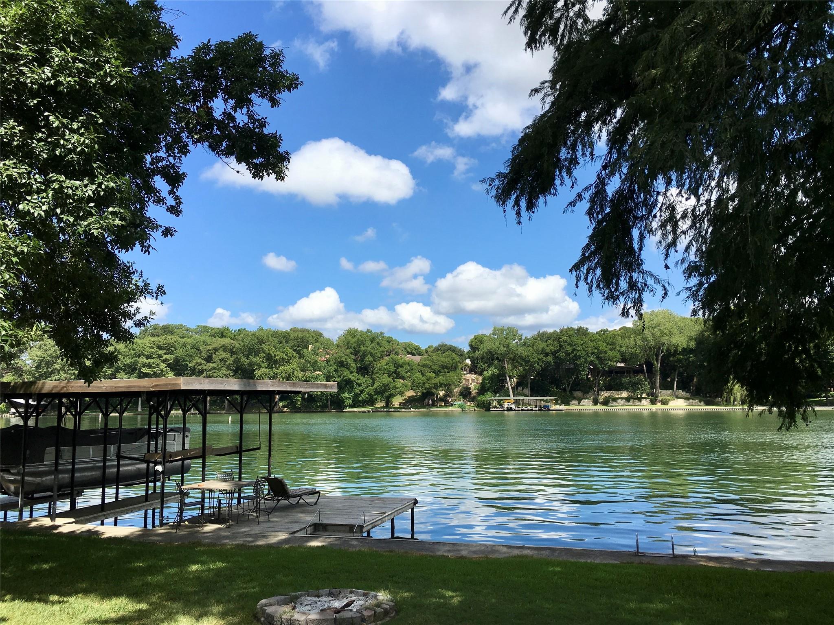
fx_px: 699
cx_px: 417
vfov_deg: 48.2
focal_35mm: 29
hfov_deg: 61.7
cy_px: 312
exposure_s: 1/1570
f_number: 2.2
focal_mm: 4.15
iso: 25
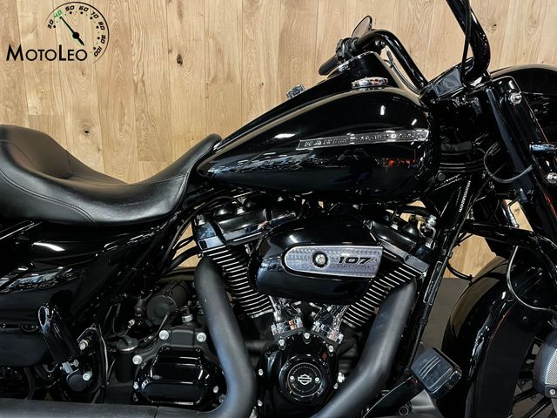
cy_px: 209
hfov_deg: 67.3
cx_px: 278
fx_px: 418
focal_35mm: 26
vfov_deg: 53.1
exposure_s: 1/25
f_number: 1.6
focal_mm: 5.1
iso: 500
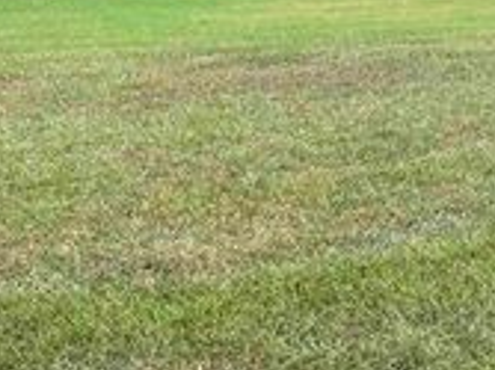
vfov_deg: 18.6
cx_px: 720
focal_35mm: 78
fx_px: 1115
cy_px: 40
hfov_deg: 21.4
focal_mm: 5.7
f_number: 1.5
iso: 50
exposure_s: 1/1669
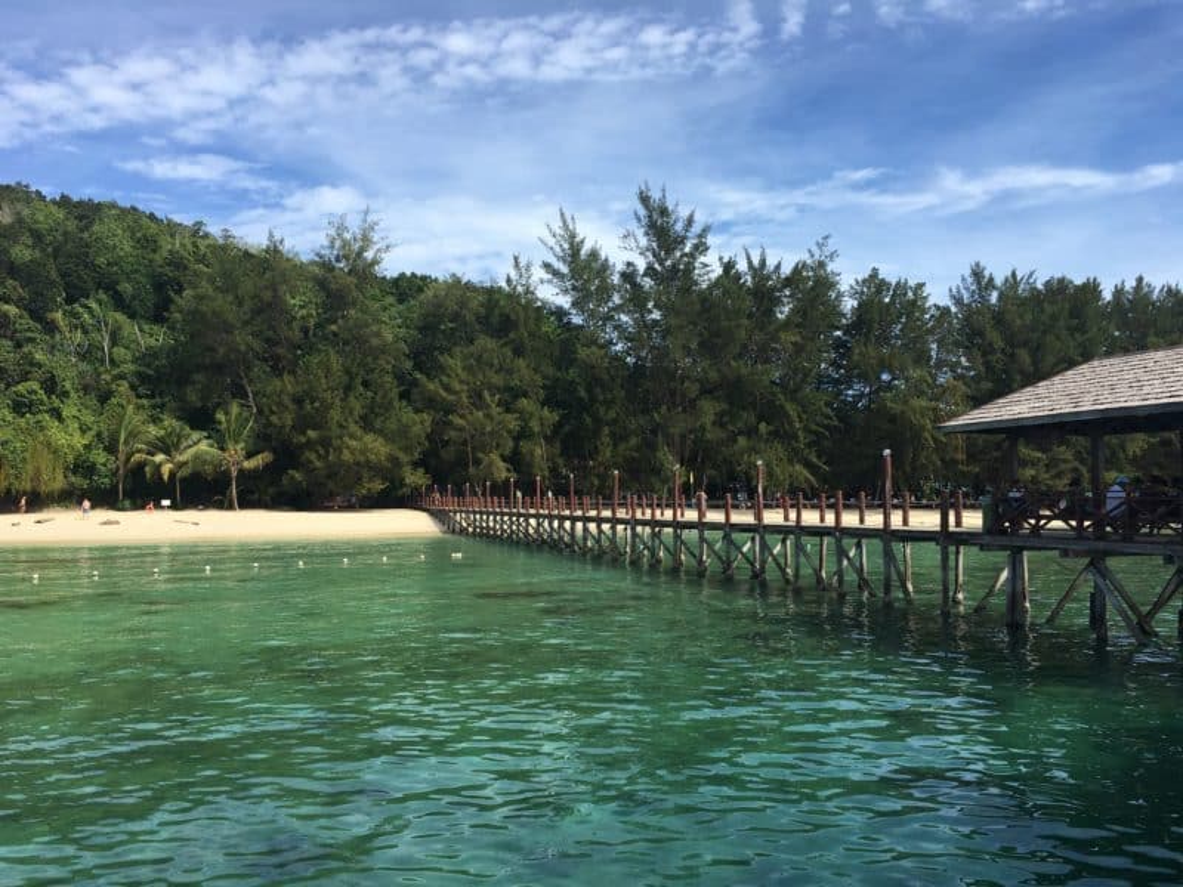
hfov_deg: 61.7
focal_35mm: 29
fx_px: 991
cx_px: 592
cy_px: 444
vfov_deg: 48.2
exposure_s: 1/1374
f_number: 2.2
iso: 25
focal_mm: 4.15
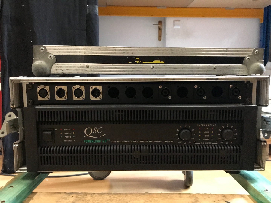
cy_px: 102
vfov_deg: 49.7
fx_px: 219
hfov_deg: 63.4
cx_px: 136
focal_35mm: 28
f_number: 1.8
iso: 100
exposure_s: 1/6
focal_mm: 3.99
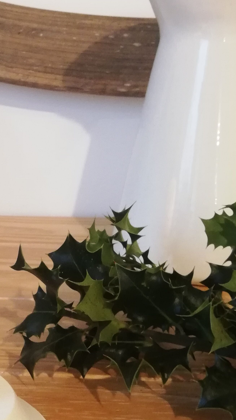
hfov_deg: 20.1
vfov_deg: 37.2
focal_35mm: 56
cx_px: -49
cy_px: 190
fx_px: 623
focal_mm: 3.81
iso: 640
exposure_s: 1/20
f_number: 2.2
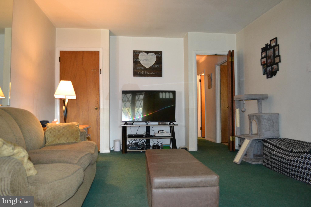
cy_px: 104
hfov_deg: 67.4
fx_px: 233
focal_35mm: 27
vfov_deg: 47.9
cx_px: 156
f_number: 3.5
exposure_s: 1/60
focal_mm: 18
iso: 2000
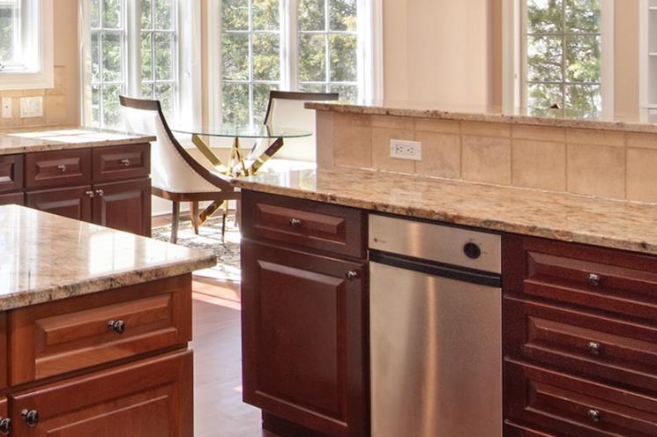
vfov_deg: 28.3
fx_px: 828
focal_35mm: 45
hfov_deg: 36.2
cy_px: 33
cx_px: -78
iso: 640
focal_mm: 11
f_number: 8
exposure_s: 1/100
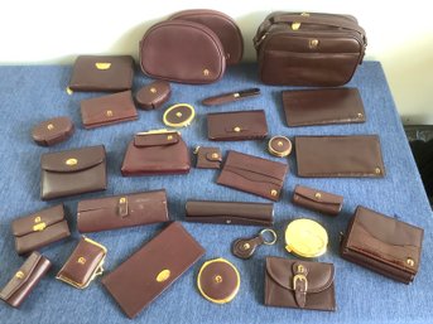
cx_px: 216
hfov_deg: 58.4
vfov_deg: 45.4
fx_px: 388
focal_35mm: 31
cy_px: 162
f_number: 2.4
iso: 160
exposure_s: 1/60
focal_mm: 3.3
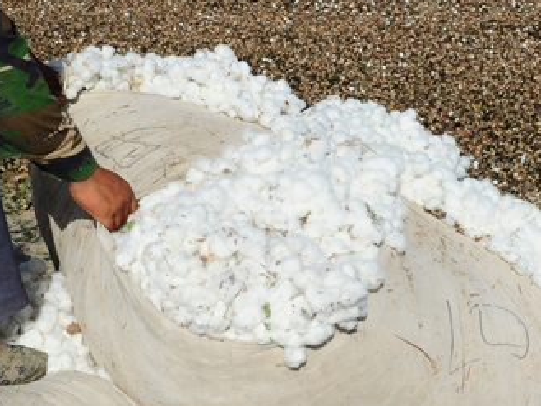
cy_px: 229
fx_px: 985
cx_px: 261
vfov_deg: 23.3
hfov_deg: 30.7
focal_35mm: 63
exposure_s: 1/800
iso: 200
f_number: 9
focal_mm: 24
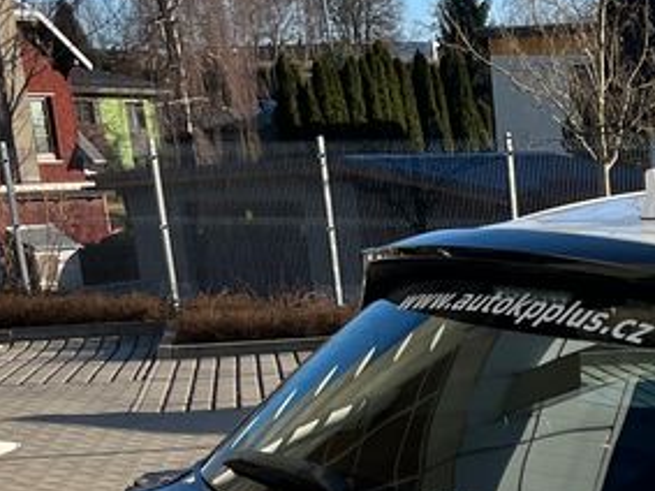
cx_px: 900
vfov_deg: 14.3
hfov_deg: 19.0
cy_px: 818
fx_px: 1778
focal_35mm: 94
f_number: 1.6
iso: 50
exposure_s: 1/2899
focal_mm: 5.1
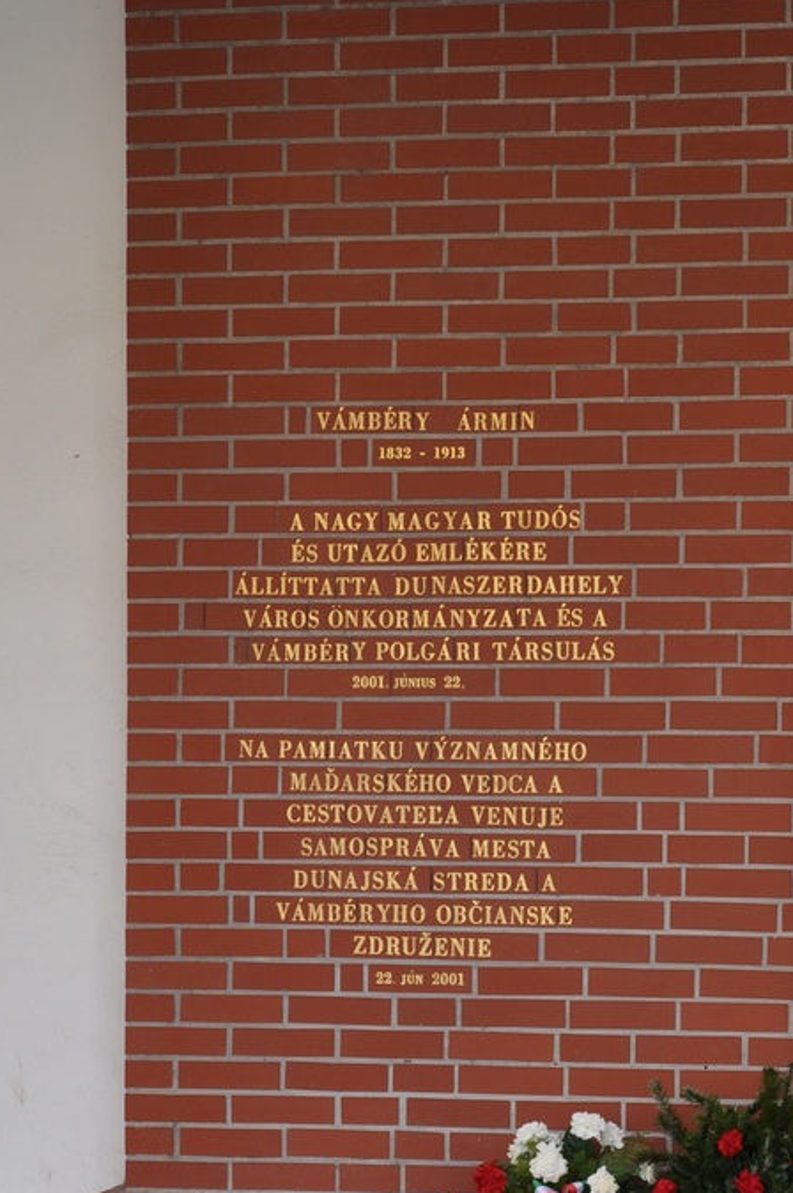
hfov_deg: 11.2
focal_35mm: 121
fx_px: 4006
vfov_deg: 16.9
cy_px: 604
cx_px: 695
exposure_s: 1/160
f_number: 6.3
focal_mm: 34
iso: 200
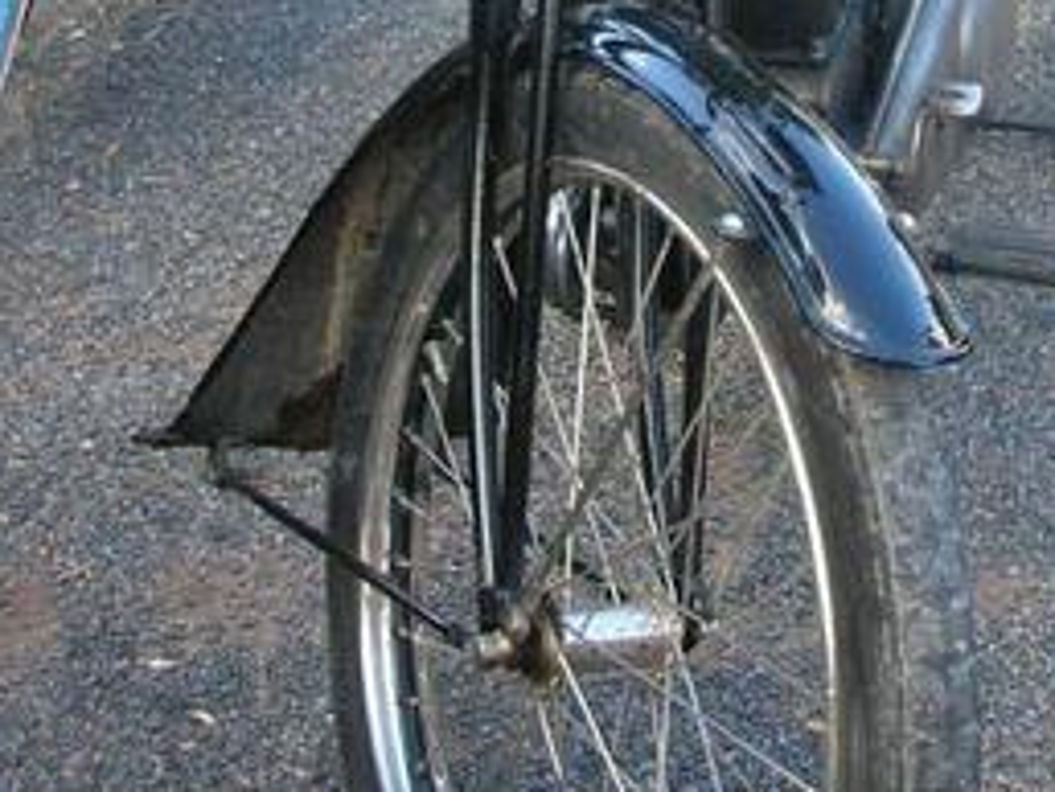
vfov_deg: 16.7
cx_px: 714
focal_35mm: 87
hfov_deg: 22.4
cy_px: 57
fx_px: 2653
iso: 50
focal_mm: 5.8
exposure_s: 1/61.4
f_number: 2.8
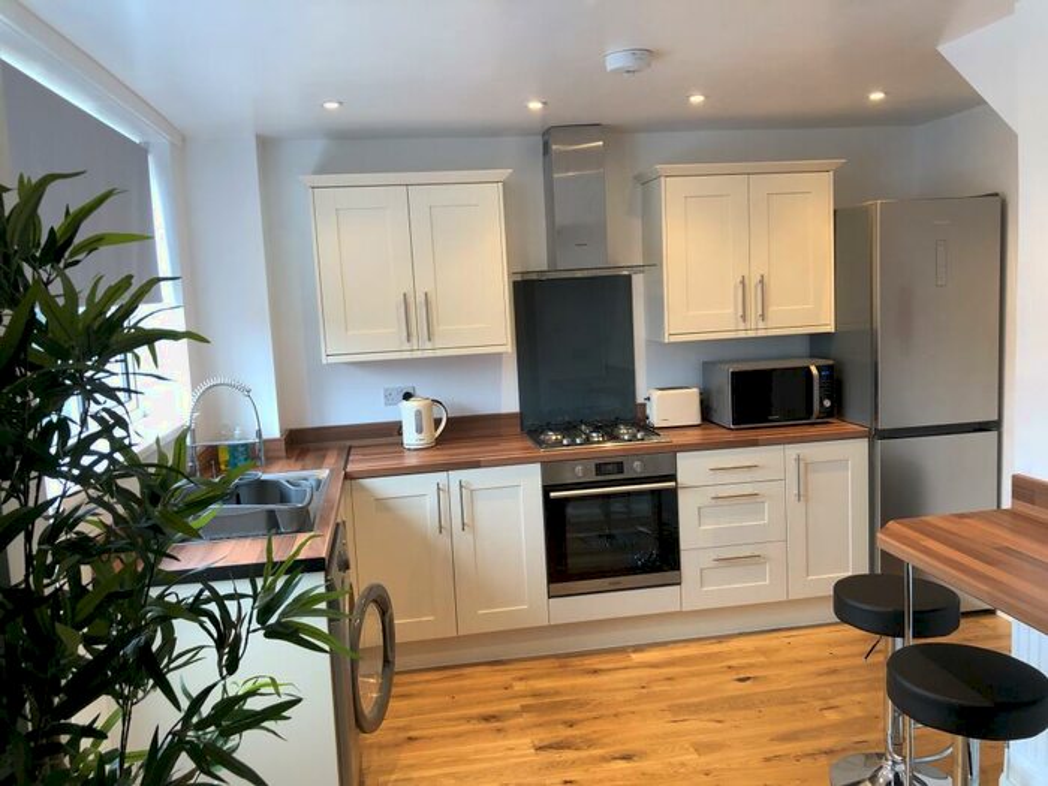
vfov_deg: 49.7
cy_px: 393
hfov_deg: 63.4
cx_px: 524
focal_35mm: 28
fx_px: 848
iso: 32
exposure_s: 1/33
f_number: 1.8
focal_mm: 4
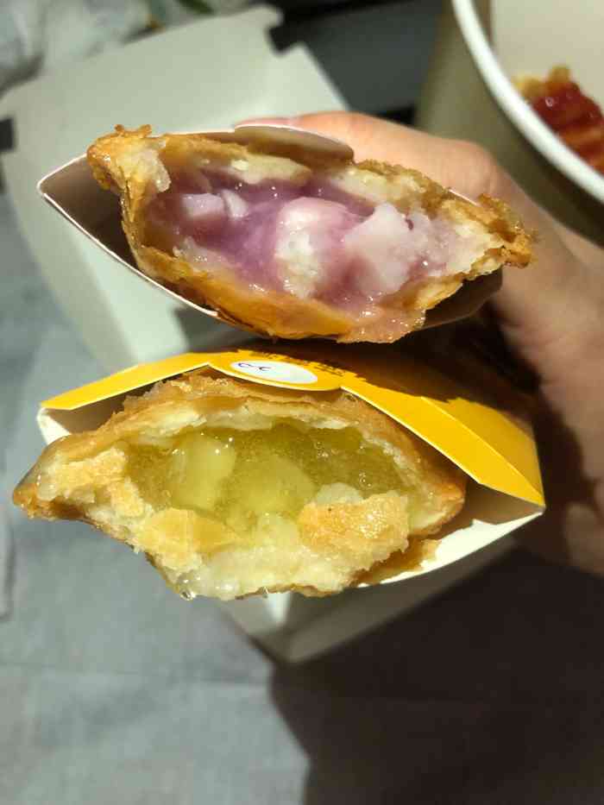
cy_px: 402
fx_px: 651
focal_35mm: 28
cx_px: 302
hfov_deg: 49.8
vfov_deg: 63.4
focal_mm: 4
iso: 50
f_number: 1.8
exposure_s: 1/15
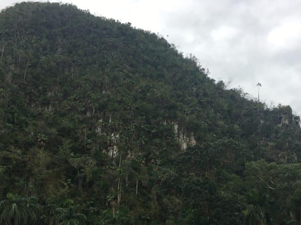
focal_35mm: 42
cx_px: 181
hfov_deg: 44.6
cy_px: 156
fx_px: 365
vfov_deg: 33.9
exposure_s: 1/754
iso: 25
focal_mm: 4.15
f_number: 2.2
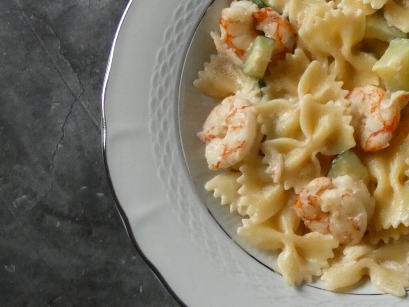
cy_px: -10
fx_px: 969
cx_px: 435
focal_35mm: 82
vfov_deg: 17.5
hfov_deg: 22.6
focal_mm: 5.8
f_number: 3.4
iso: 640
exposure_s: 1/80
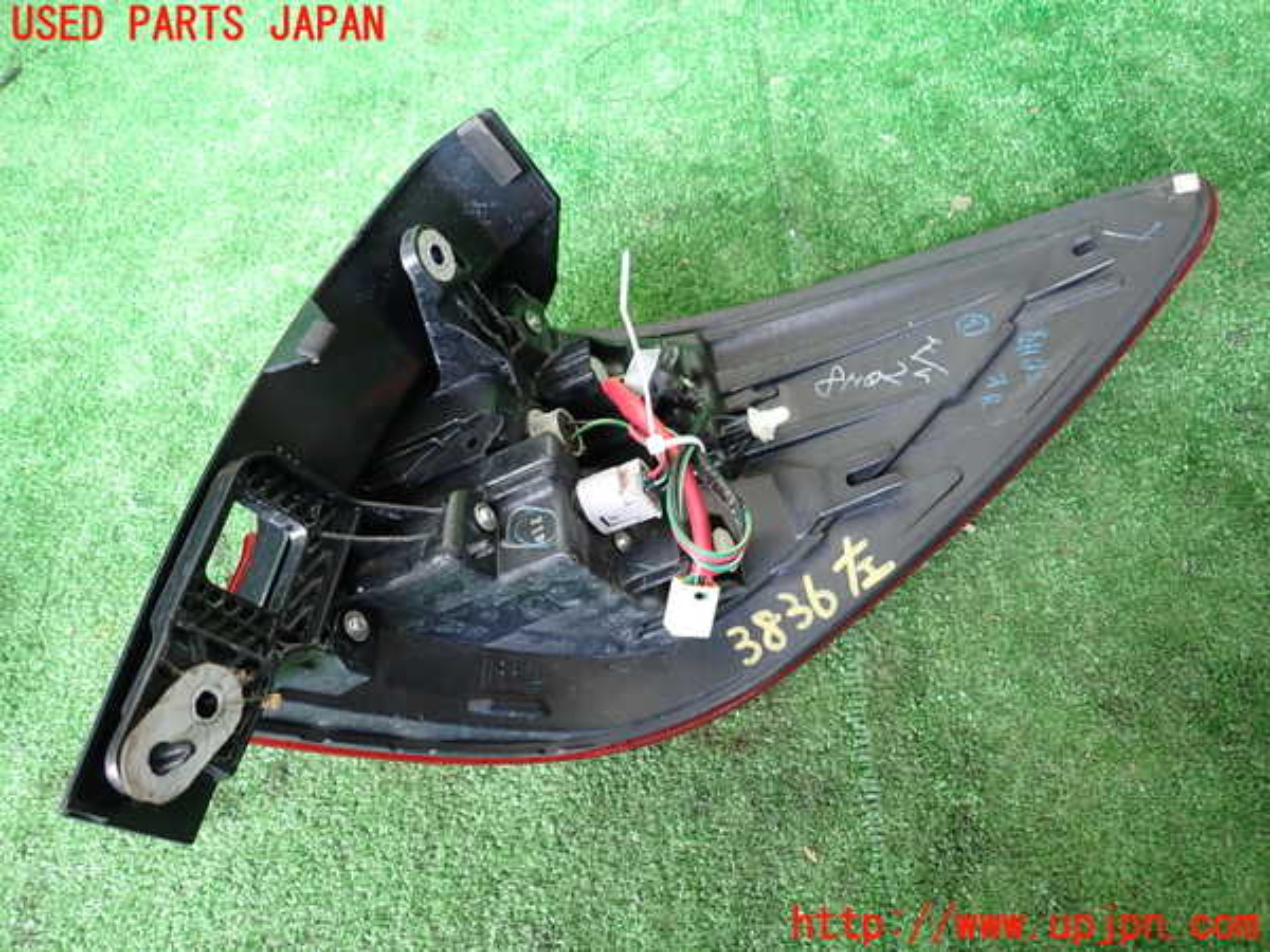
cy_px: 476
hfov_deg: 69.4
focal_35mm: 25
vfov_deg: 54.9
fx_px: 917
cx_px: 635
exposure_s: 1/40
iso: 200
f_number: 2
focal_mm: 4.5
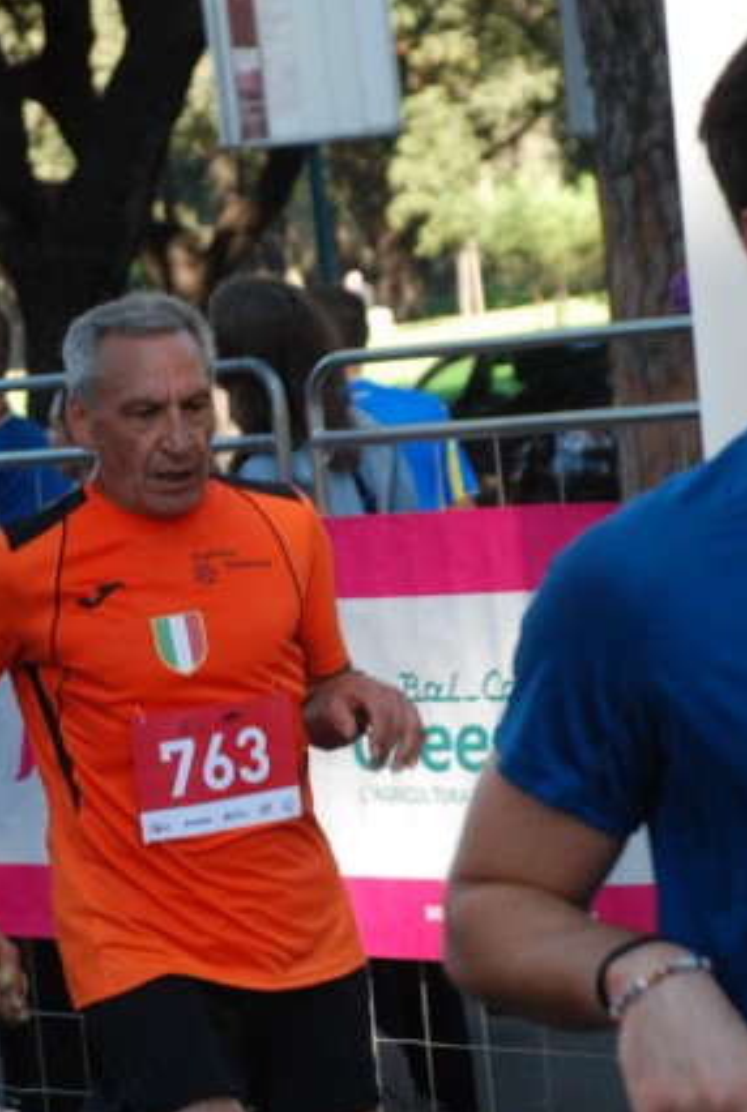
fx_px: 5234
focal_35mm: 169
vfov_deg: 12.1
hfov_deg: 8.2
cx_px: 255
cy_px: 713
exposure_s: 1/320
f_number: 5.6
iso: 1000
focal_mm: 80
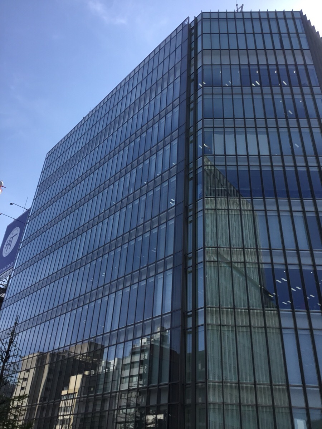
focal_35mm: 31
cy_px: 214
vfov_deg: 58.4
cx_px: 161
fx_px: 384
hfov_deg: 45.4
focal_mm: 3.3
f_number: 2.4
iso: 25
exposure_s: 1/981
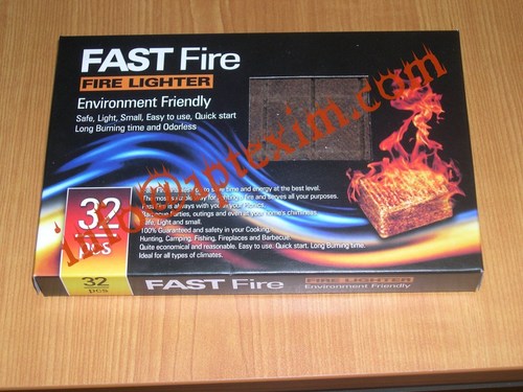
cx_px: 262
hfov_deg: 29.0
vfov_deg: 21.9
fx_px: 1012
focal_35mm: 67
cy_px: 196
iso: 100
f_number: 3.7
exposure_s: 1/60
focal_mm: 14.2
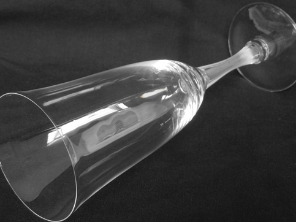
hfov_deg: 25.3
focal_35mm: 77
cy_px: 103
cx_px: 149
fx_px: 658
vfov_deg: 19.1
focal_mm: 11.1
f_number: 4.4
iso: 320
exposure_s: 1/30
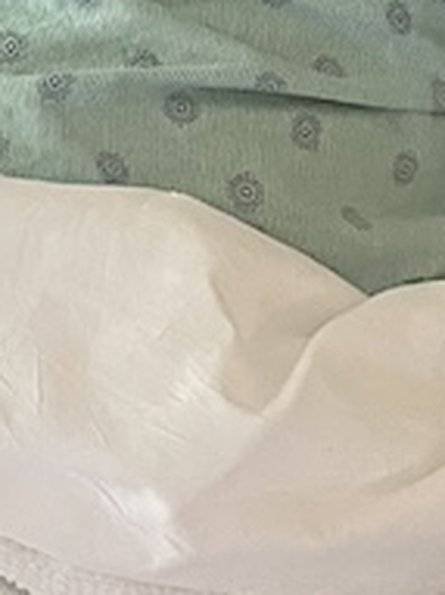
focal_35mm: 109
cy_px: -346
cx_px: 3
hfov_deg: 13.4
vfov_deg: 16.2
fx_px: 1870
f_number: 1.6
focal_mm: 4.2
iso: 500
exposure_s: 1/47
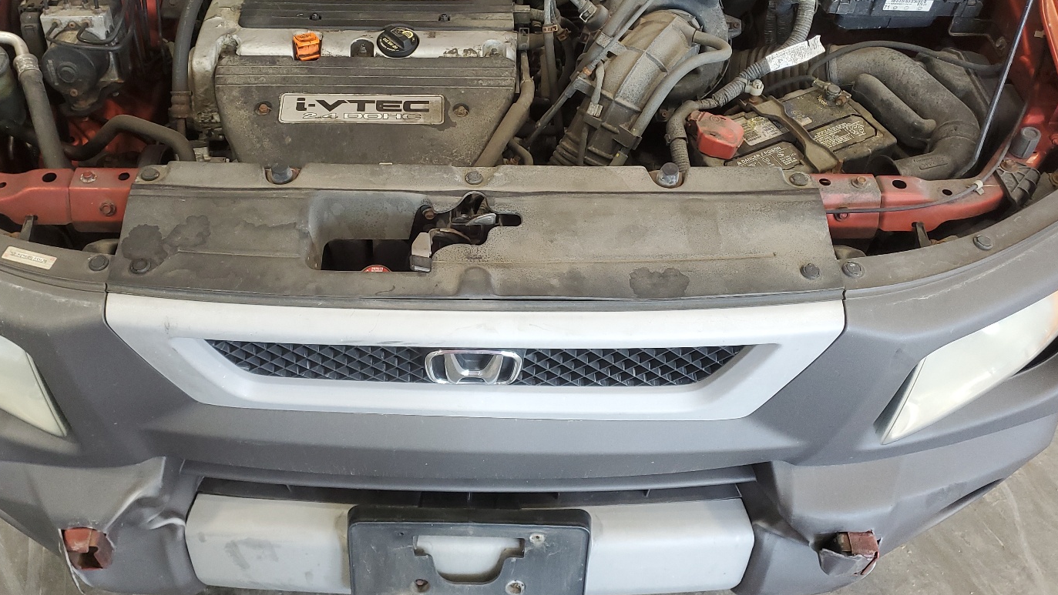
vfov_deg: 35.3
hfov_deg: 59.3
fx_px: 926
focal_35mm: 33
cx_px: 457
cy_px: 201
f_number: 1.5
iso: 89
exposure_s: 1/60.2
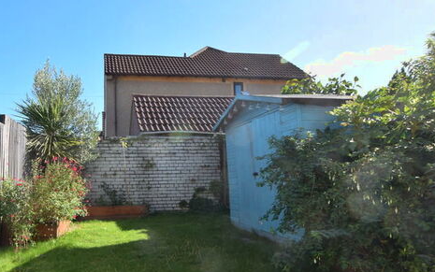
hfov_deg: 73.5
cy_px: 166
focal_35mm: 23
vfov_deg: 52.6
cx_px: 128
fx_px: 273
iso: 100
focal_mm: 10
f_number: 5.6
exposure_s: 1/200
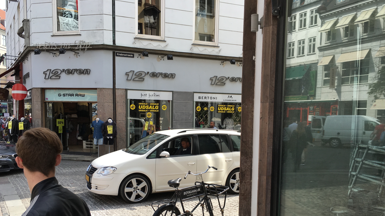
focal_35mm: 32
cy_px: 143
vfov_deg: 36.3
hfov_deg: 61.0
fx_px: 327
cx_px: 191
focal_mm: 4.15
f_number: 2.2
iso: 25
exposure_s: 1/699
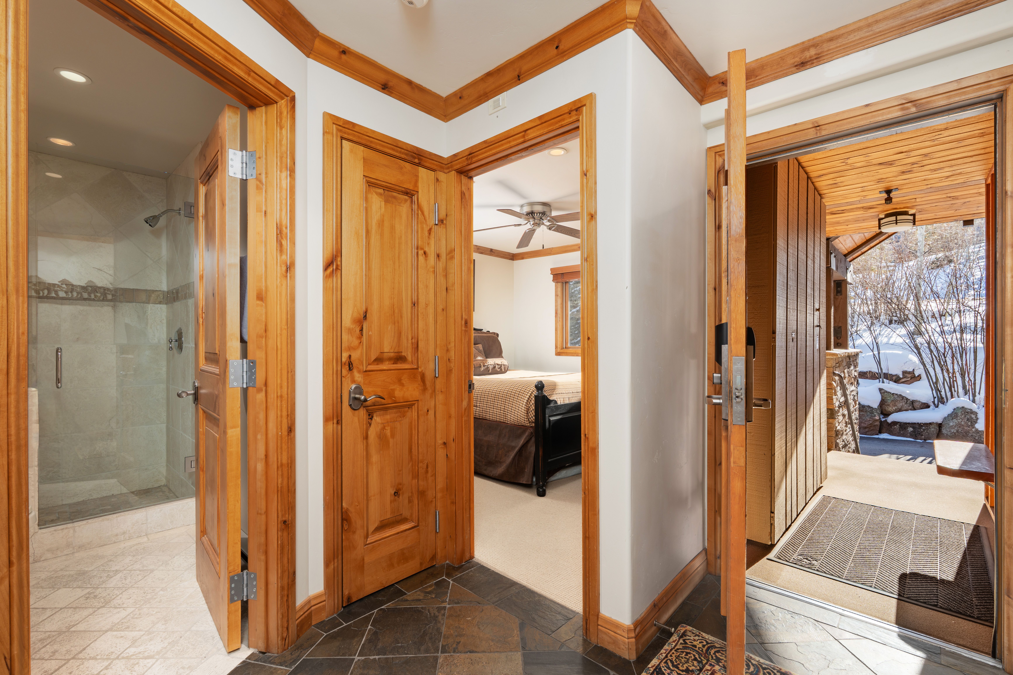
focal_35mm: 16
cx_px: 506
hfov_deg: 96.7
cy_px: 338
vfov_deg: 73.7
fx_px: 450
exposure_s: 1/640
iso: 100
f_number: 11
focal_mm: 16
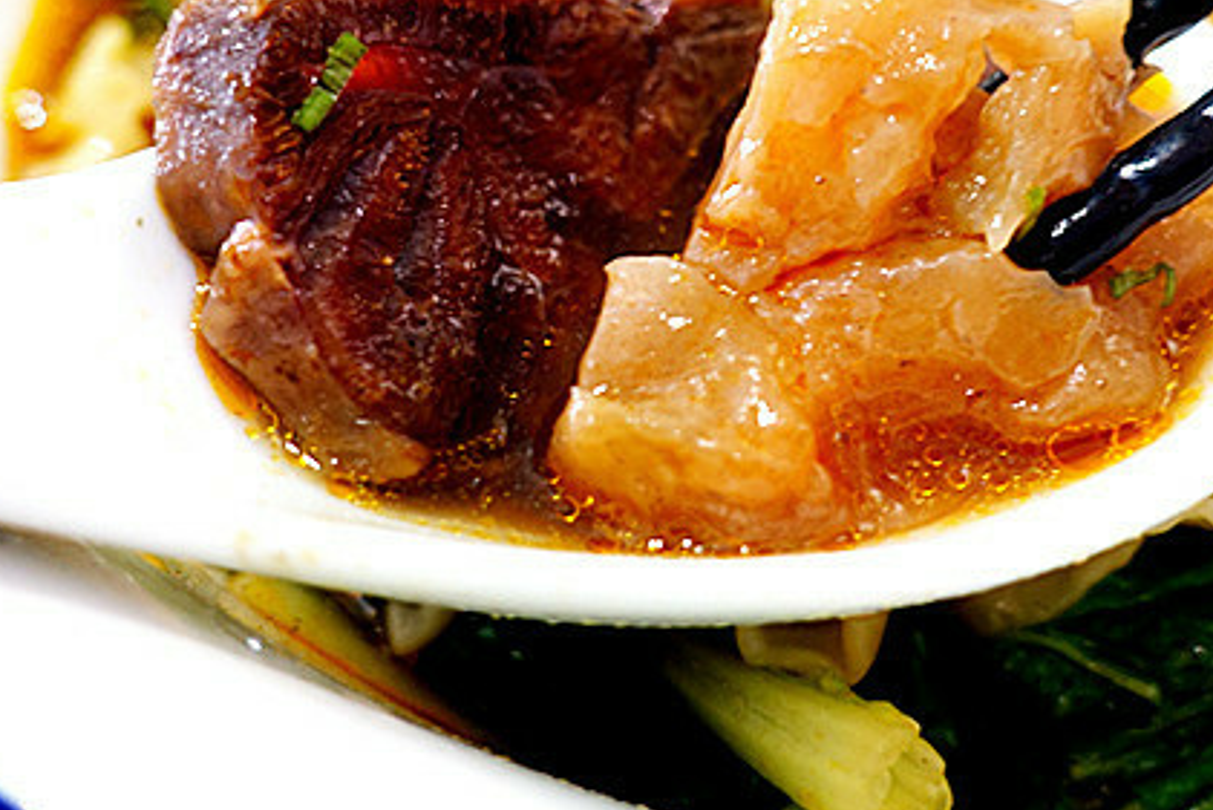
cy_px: 228
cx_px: 703
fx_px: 1685
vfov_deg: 26.7
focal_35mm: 50
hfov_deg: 39.5
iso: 160
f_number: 2.5
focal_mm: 10.6
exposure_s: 1/30
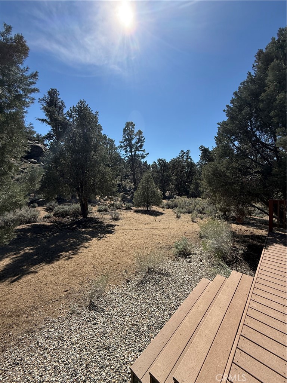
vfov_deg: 102.1
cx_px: 144
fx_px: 155
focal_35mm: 14
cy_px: 192
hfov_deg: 85.7
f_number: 2.2
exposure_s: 1/2092
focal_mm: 2.22
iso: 50
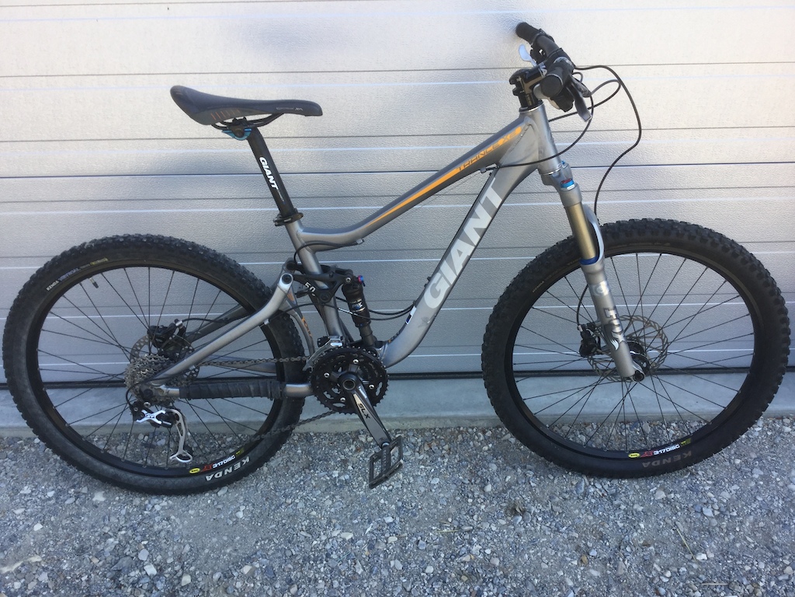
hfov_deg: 58.4
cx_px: 398
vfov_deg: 45.4
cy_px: 298
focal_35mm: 31
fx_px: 712
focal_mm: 3.3
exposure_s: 1/120
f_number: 2.4
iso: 25
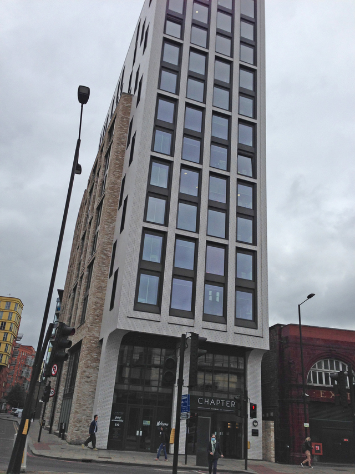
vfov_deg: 55.3
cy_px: 237
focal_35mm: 33
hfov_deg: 43.0
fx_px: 451
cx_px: 178
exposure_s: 1/1595
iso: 50
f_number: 2.4
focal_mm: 4.12
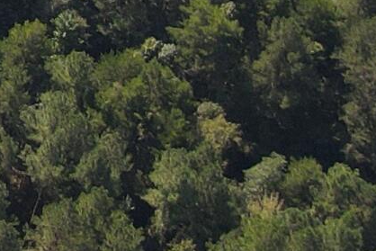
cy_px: -620
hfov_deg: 8.5
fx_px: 1870
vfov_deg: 6.6
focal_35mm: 179
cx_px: -927
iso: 100
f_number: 2.8
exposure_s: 1/250
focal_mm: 4.5
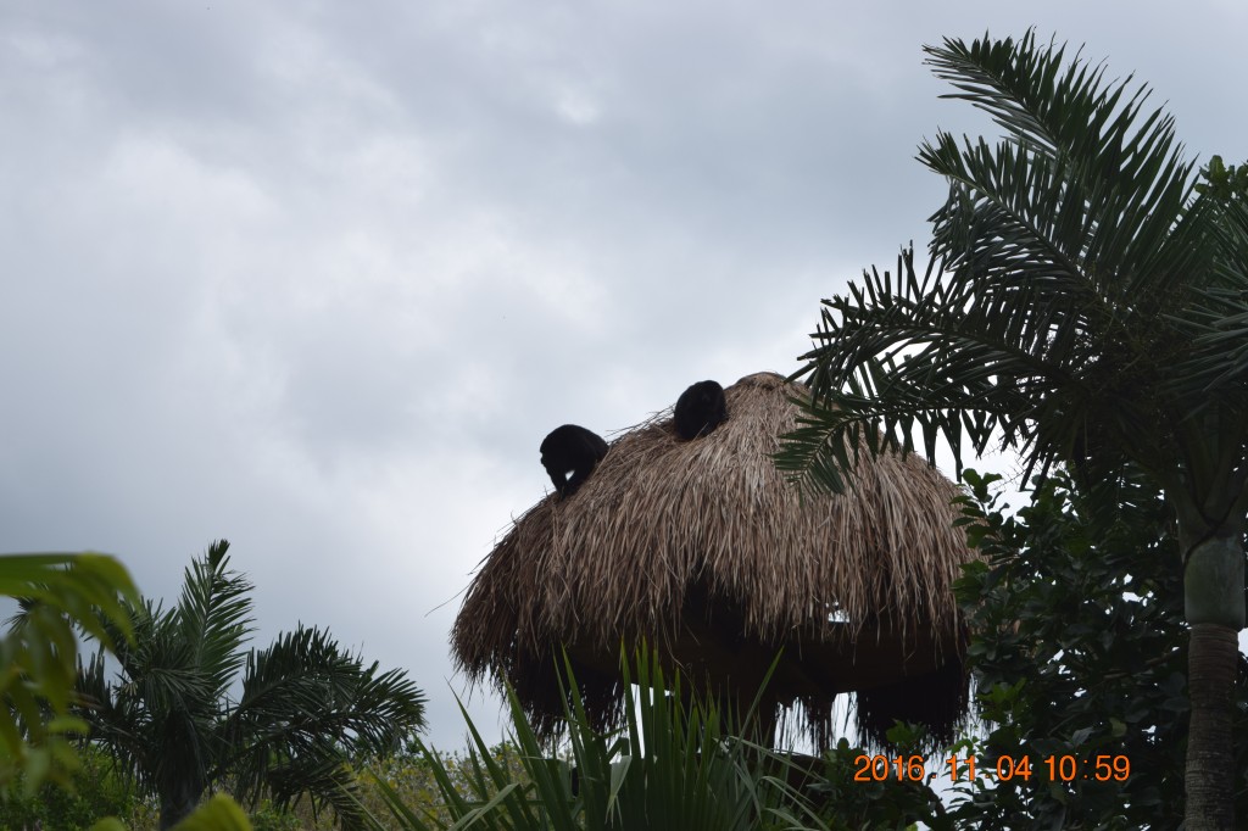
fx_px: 2859
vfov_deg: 16.5
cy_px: 416
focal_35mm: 82
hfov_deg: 24.6
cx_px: 624
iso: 200
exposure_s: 1/1000
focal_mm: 55
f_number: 5.6
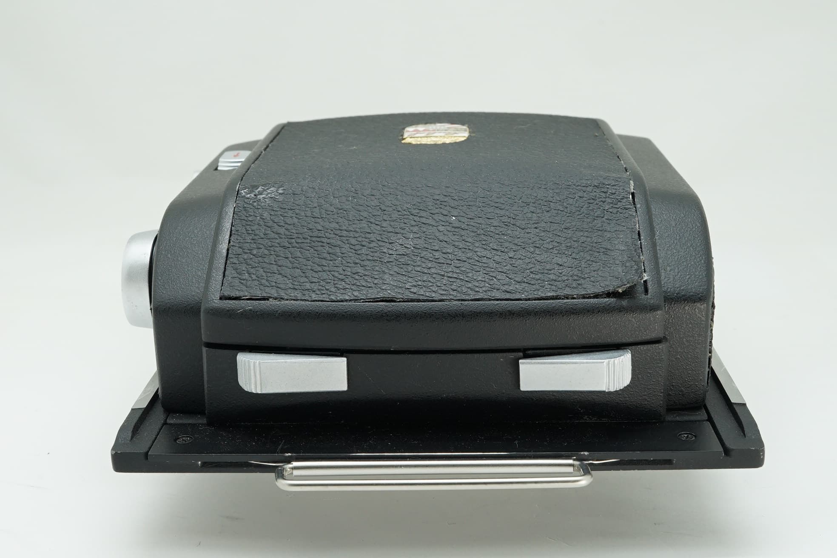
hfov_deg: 40.3
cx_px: 418
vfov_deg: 27.5
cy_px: 279
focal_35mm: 49
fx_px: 1139
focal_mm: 33
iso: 800
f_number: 16
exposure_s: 1/30
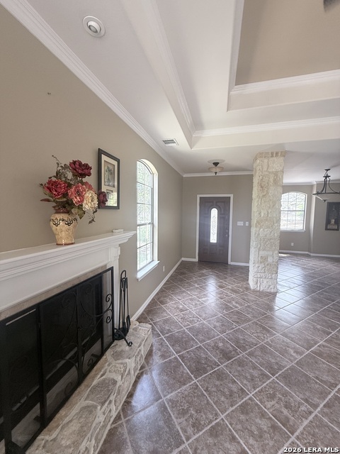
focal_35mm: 14
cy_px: 227
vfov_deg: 102.1
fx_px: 183
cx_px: 170
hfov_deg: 85.7
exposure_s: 1/99
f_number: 2.2
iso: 200
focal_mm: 2.22
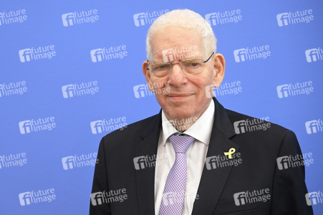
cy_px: 108
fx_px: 825
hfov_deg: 22.2
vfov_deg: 14.8
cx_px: 162
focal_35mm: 92
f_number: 4
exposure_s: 1/400
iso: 3200
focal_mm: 92
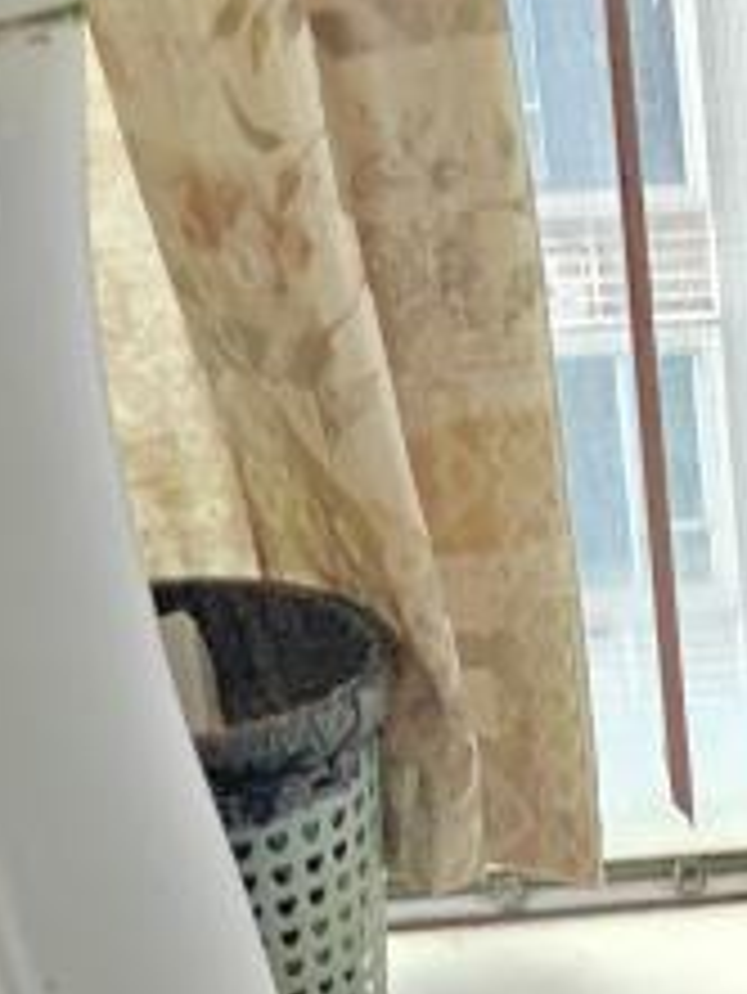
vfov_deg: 14.7
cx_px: 1188
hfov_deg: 12.6
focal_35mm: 111
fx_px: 3191
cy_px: 1963
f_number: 1.6
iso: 400
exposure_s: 1/500
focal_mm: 6.06
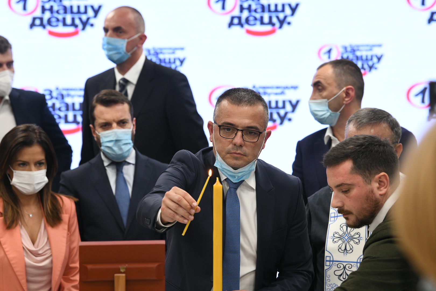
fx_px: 1635
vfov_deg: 10.2
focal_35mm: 135
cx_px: 218
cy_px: 146
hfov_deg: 15.2
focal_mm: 135
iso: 2000
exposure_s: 1/125
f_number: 5.6
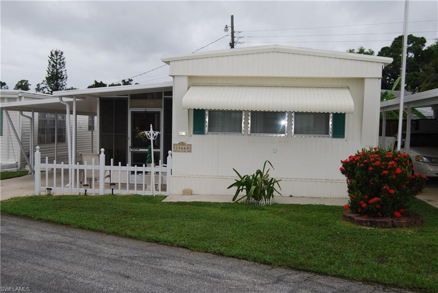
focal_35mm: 39
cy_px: 146
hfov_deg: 49.5
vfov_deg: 34.3
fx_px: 475
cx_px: 219
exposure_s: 1/125
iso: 100
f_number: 5.6
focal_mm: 26
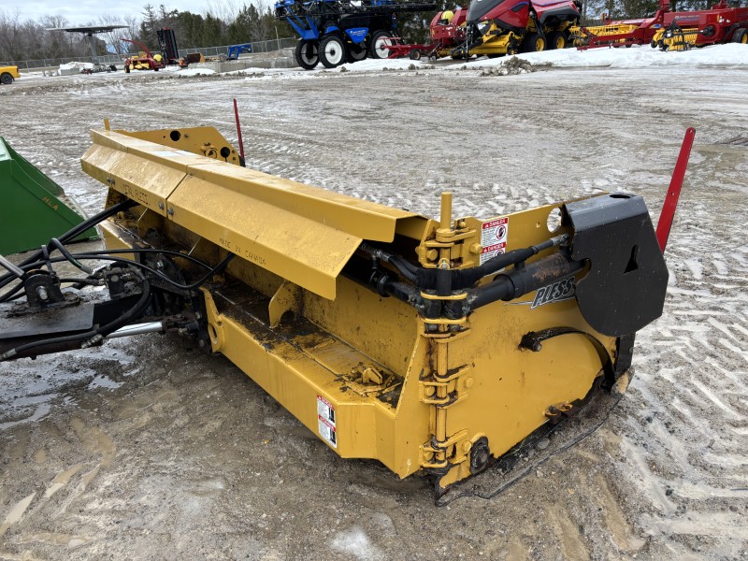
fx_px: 562
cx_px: 374
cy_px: 280
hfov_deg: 67.3
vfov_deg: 53.1
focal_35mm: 26
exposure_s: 1/157
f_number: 1.6
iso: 40
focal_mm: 5.96
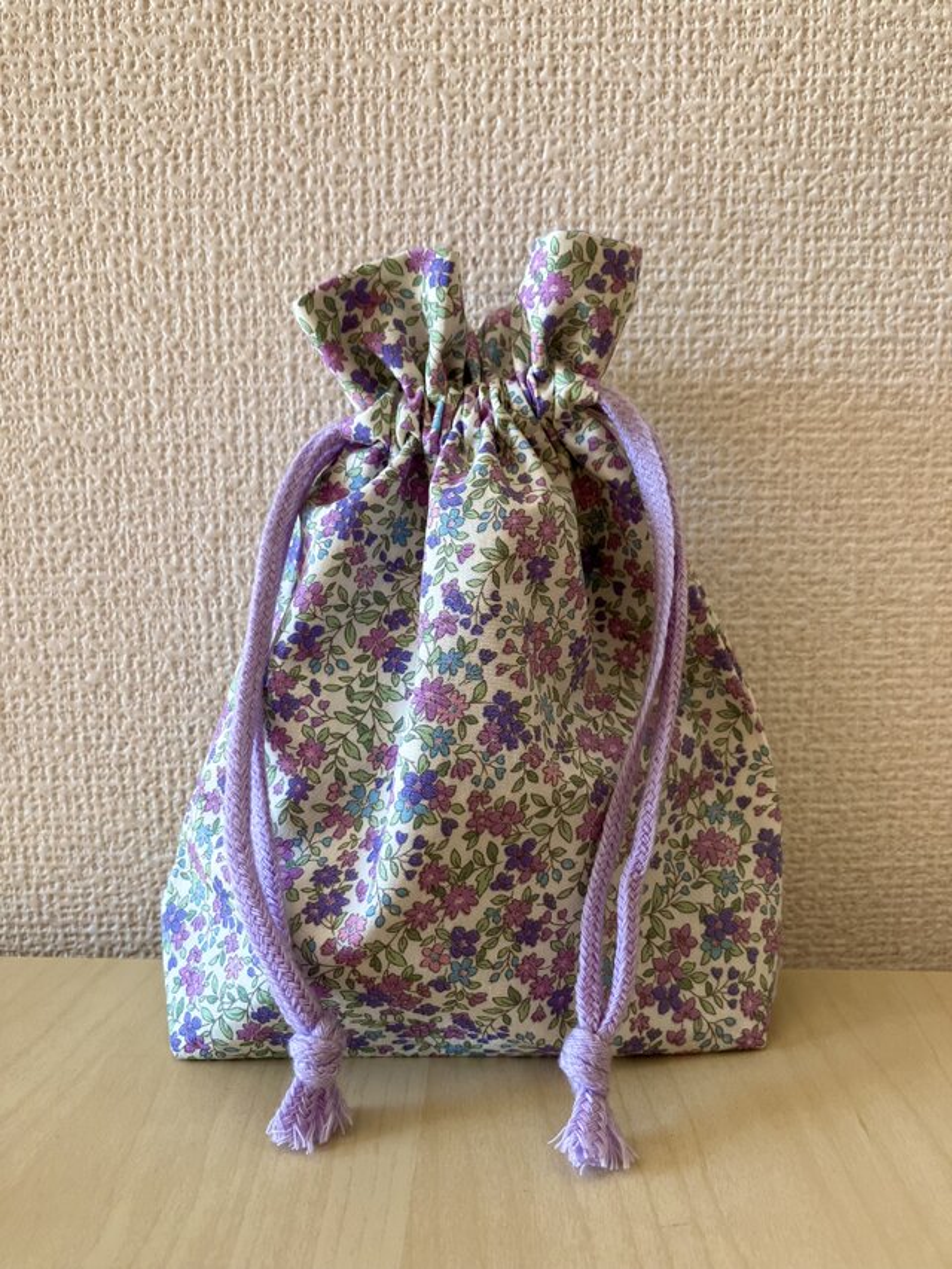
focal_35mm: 28
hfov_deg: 49.8
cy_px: 634
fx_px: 1026
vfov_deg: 63.4
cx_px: 476
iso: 64
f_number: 1.8
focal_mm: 3.99
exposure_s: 1/121
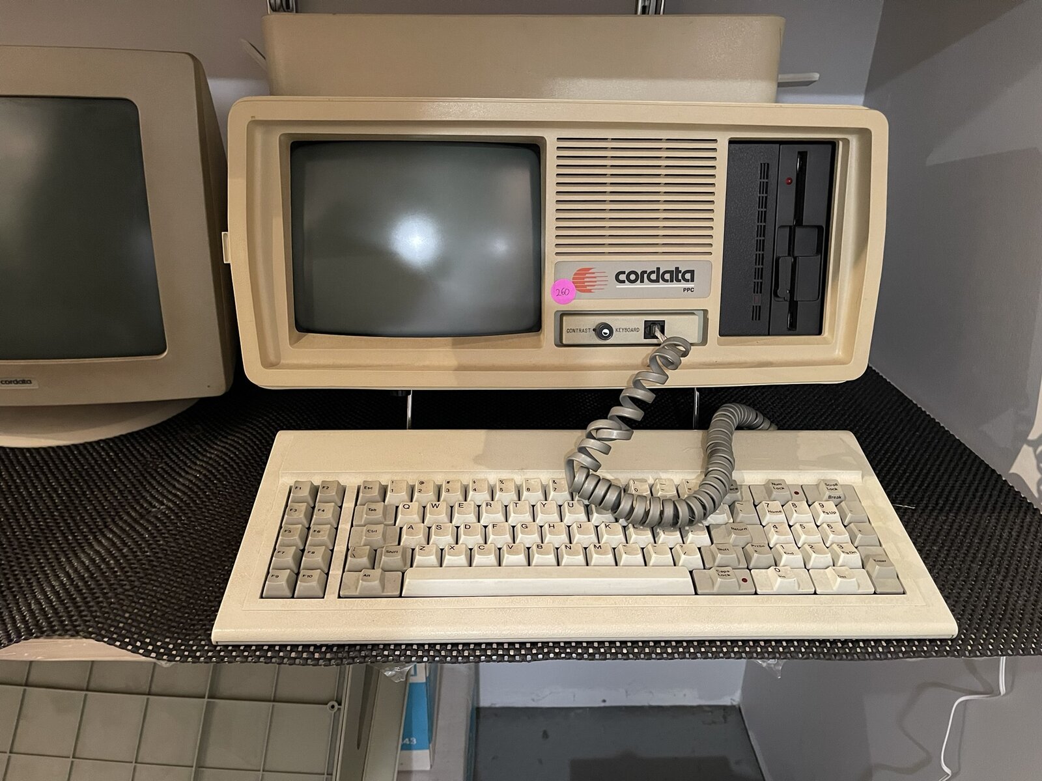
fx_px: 753
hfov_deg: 69.4
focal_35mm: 25
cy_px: 390
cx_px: 521
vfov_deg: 54.9
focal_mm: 5.1
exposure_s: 1/30
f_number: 1.6
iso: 500
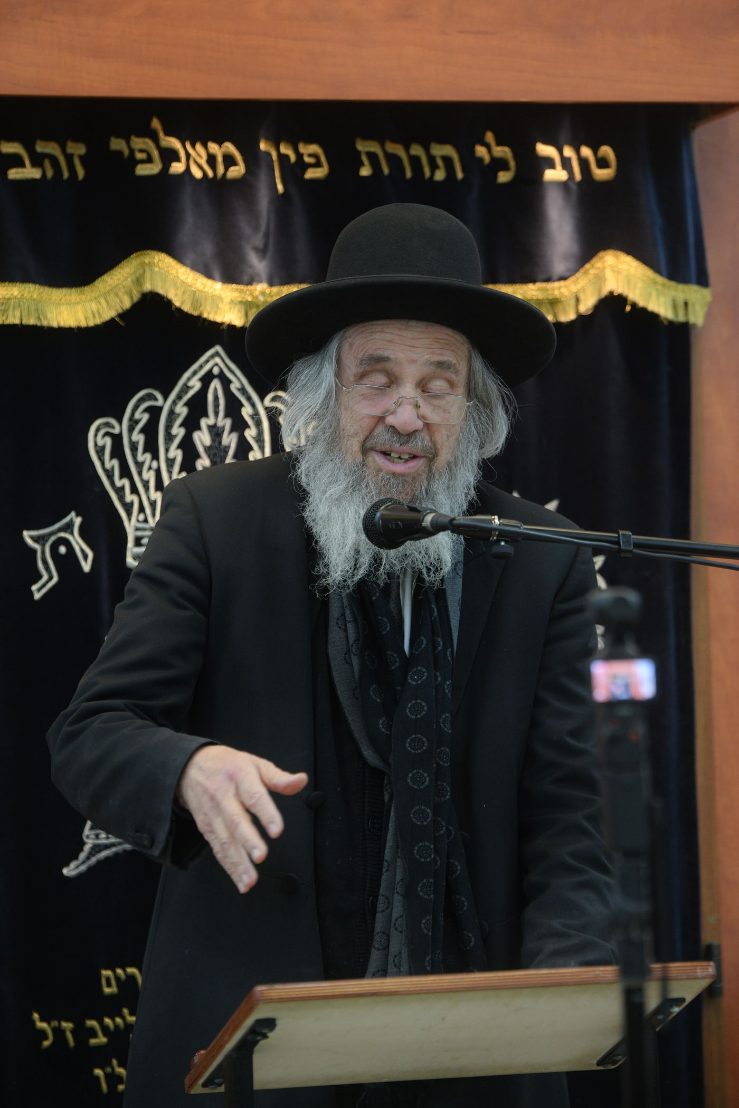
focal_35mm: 145
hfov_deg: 9.5
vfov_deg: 14.2
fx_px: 4464
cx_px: 370
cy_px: 554
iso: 1250
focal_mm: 145
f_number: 4.5
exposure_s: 1/320
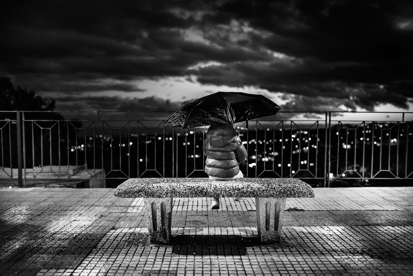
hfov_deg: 54.4
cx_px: 206
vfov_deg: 37.9
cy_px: 138
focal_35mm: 35
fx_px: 402
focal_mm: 35
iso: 4000
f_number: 1.8
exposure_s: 1/50
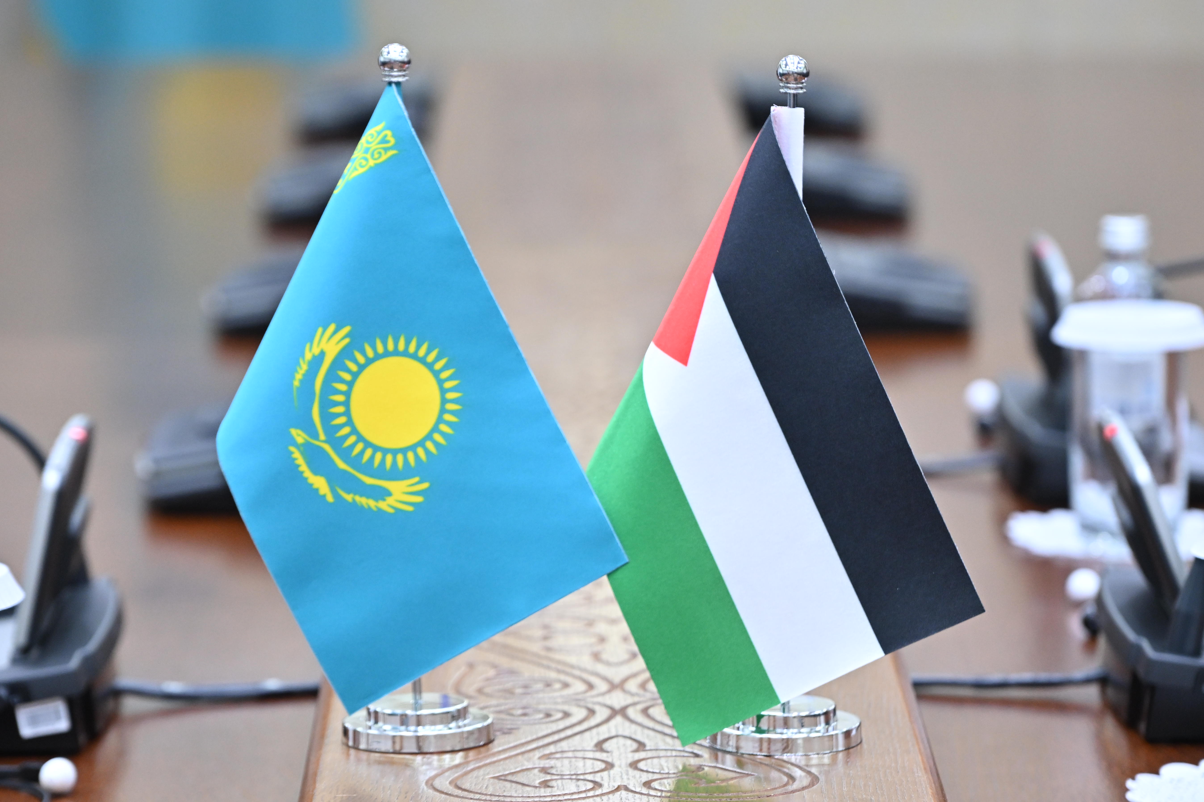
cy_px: 401
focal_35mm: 180
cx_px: 602
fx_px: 6018
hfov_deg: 11.4
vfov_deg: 7.6
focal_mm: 120
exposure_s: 1/250
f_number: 4
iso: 1250
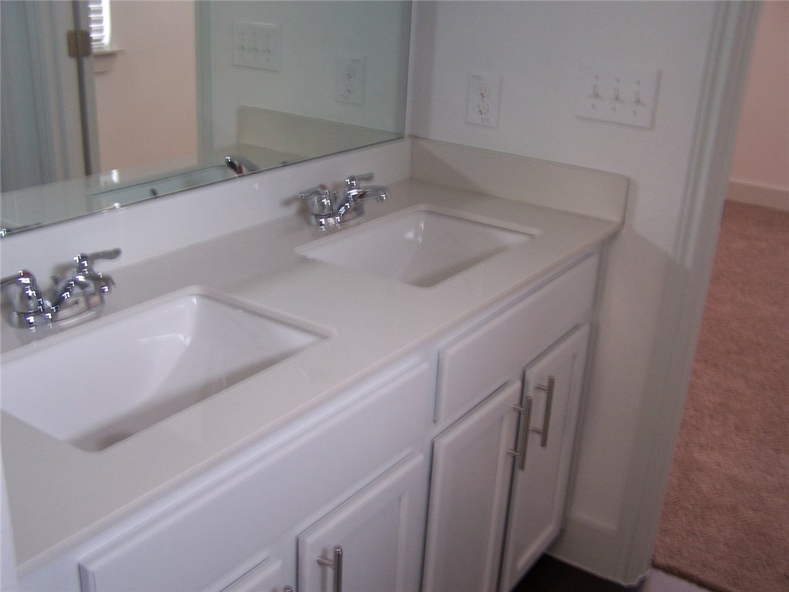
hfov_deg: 49.0
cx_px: 394
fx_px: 866
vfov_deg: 37.7
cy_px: 296
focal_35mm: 38
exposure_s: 1/8
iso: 80
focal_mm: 6.3
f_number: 2.8
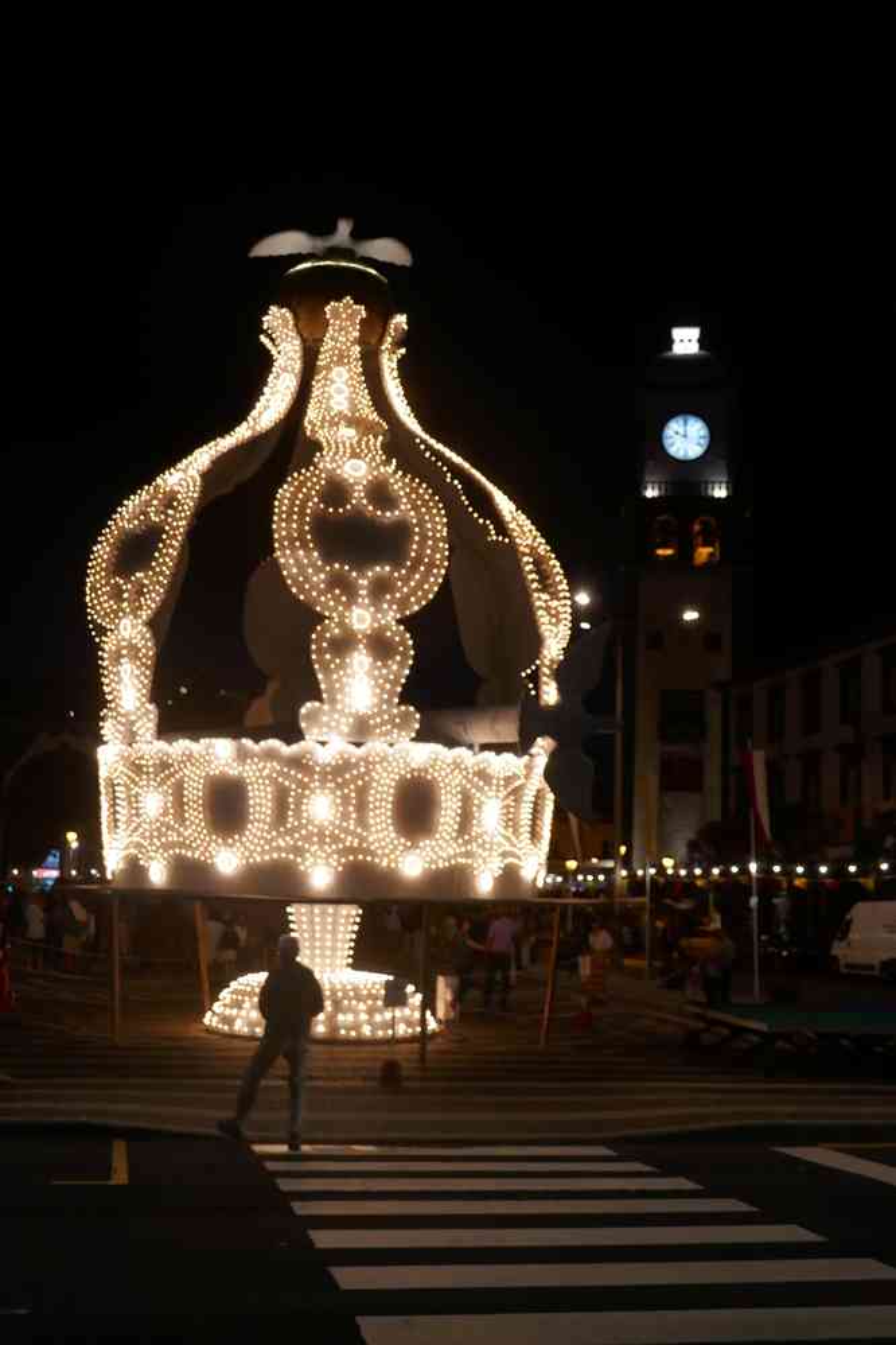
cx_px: 448
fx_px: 1493
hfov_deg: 33.4
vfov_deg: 48.5
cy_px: 672
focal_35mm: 40
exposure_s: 1/80
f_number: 3.8
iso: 640
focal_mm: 14.6
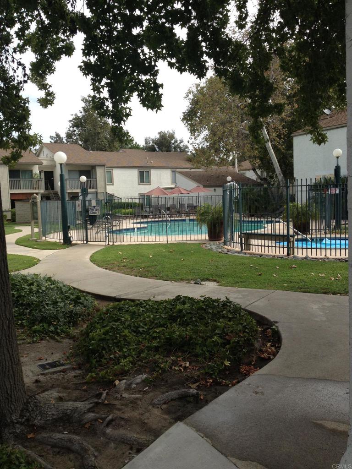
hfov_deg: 40.7
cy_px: 234
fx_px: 475
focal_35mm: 35
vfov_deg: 52.6
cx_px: 176
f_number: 2.4
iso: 50
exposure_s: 1/986
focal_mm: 4.28
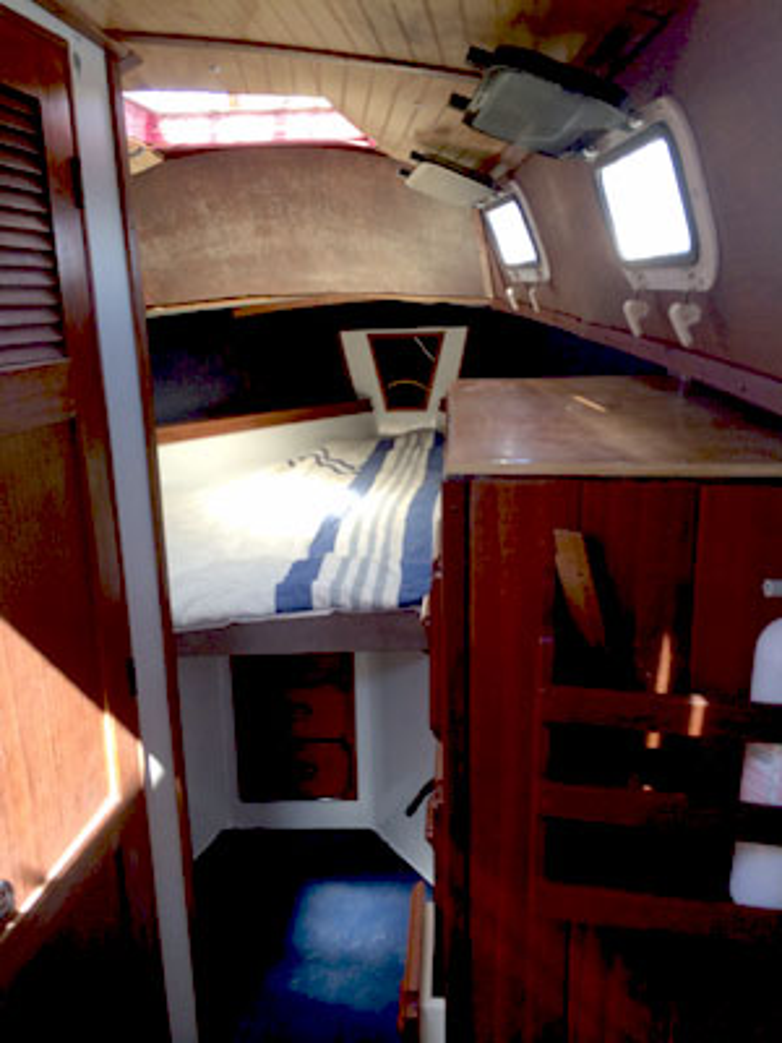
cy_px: 522
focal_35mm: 30
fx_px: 904
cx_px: 391
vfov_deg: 60.0
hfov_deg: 46.8
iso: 50
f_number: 2.2
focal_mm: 4.12
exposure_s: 1/60
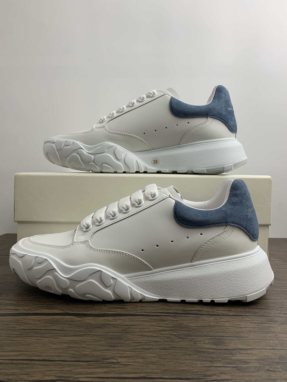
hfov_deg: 53.1
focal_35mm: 26
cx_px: 144
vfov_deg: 67.3
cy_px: 191
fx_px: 287
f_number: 1.8
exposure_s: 1/122
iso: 32
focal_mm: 4.25
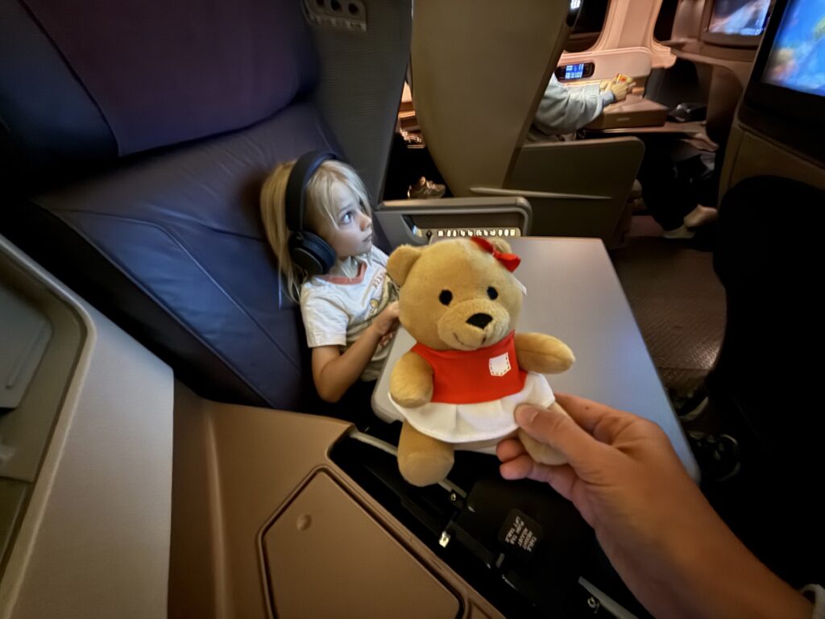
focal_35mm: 14
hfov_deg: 102.1
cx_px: 412
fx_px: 334
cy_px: 310
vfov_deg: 85.7
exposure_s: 1/8
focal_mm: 2.22
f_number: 2.2
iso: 2000
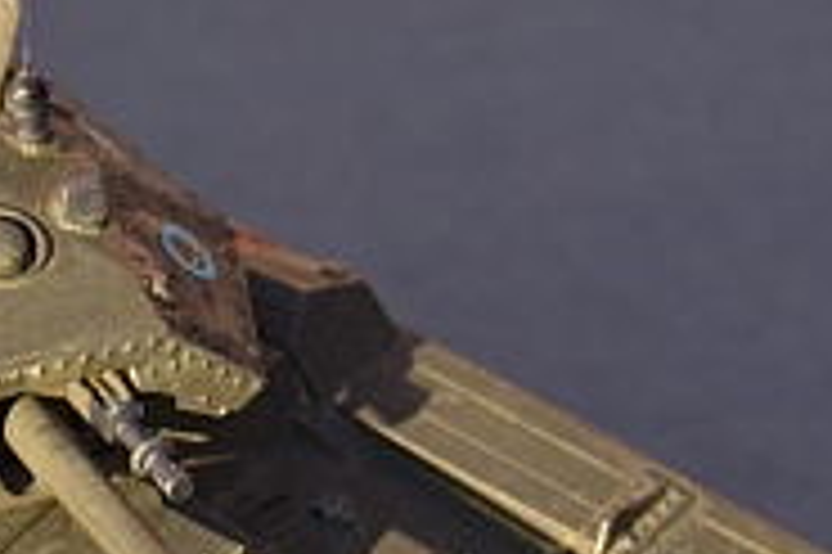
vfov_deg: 3.8
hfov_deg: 5.8
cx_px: -54
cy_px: 399
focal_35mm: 357
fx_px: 8247
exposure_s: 1/125
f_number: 8
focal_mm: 55
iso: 220
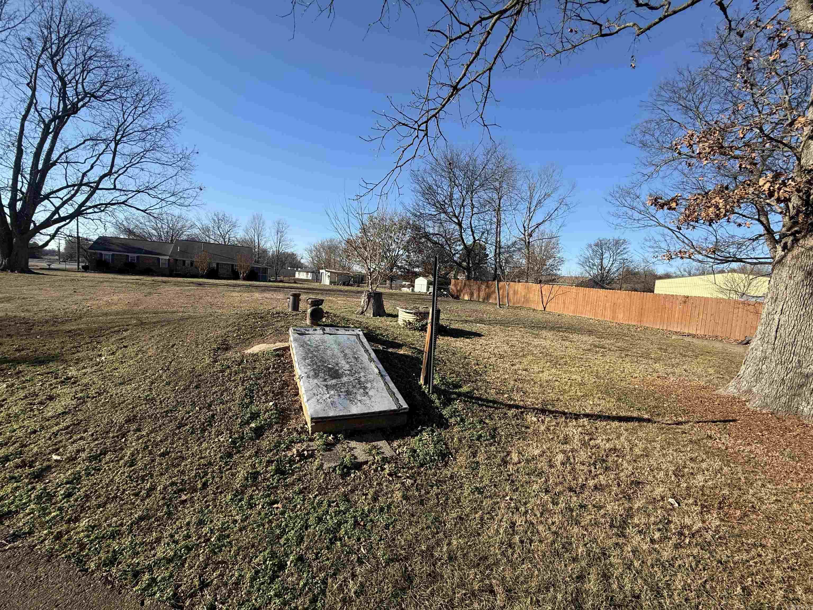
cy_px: 305
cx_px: 406
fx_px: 329
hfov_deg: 102.1
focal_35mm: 14
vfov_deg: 85.7
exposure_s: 1/1211
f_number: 2.2
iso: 50
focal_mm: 2.22
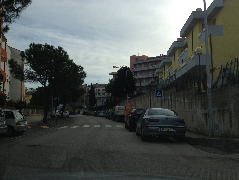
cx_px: 120
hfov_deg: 52.6
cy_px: 90
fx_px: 242
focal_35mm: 35
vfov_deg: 40.7
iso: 50
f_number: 2.4
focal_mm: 4.28
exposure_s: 1/1905
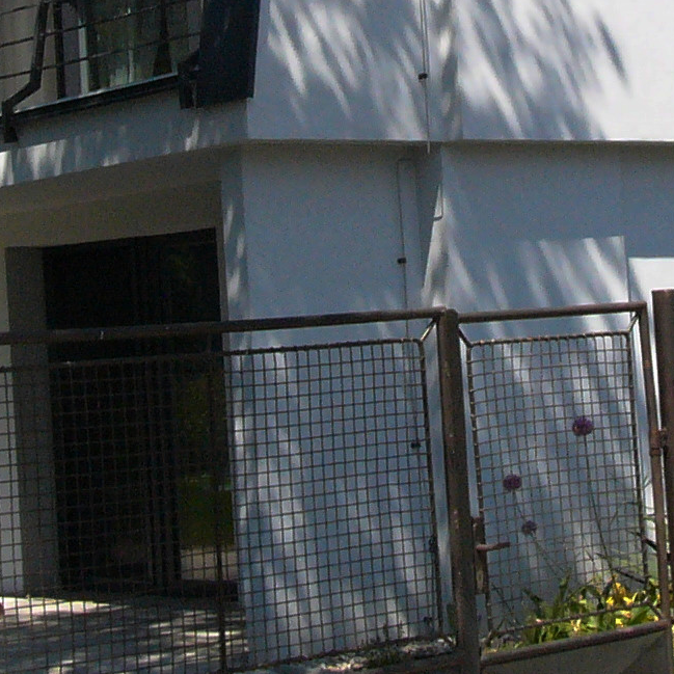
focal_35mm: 113
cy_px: -11
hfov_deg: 15.4
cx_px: 355
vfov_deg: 15.1
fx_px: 2489
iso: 200
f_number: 6.5
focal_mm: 6
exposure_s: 1/1000
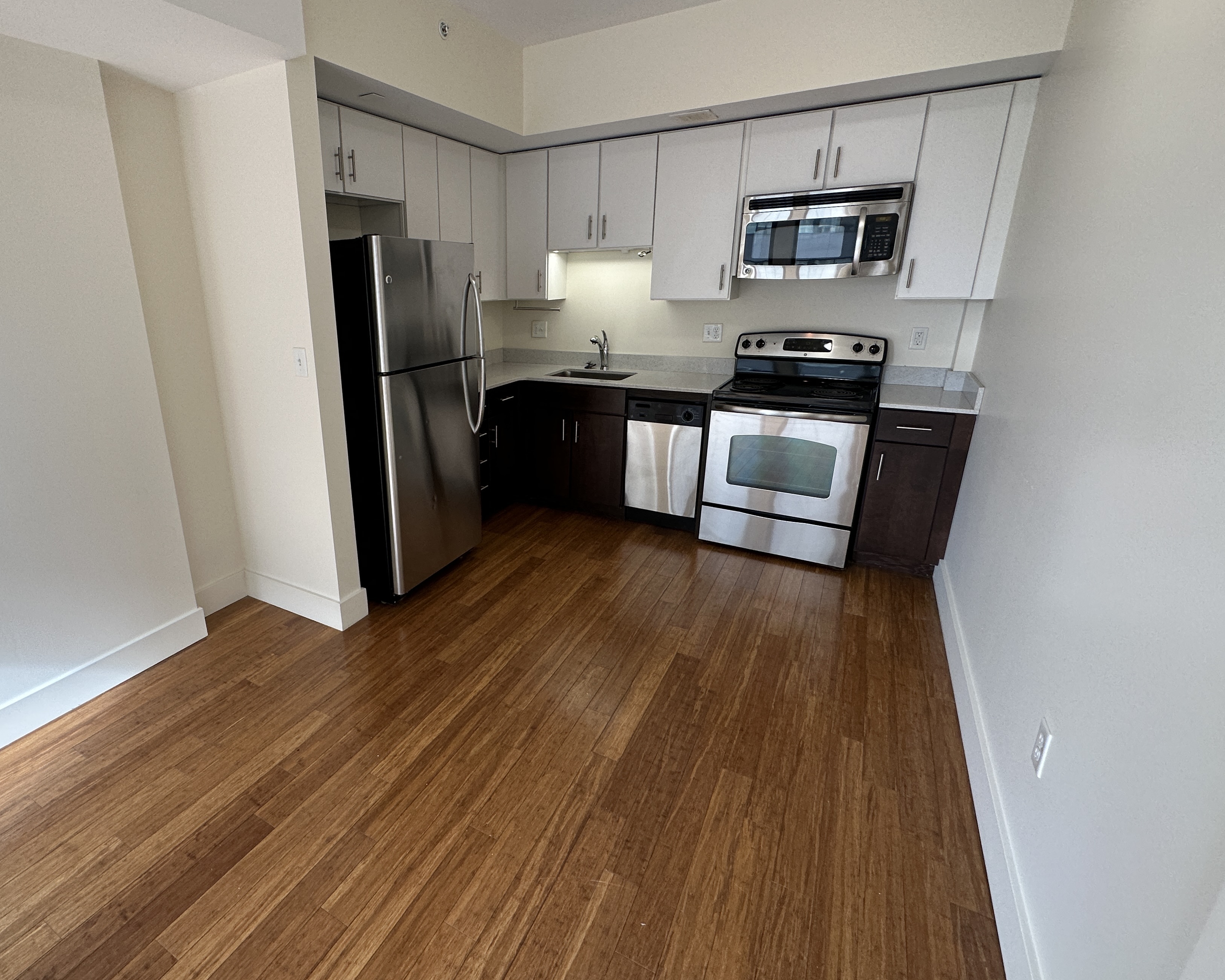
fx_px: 616
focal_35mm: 17
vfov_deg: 76.9
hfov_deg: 88.2
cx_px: 477
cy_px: 474
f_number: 2.2
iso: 125
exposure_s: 1/120
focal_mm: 2.22
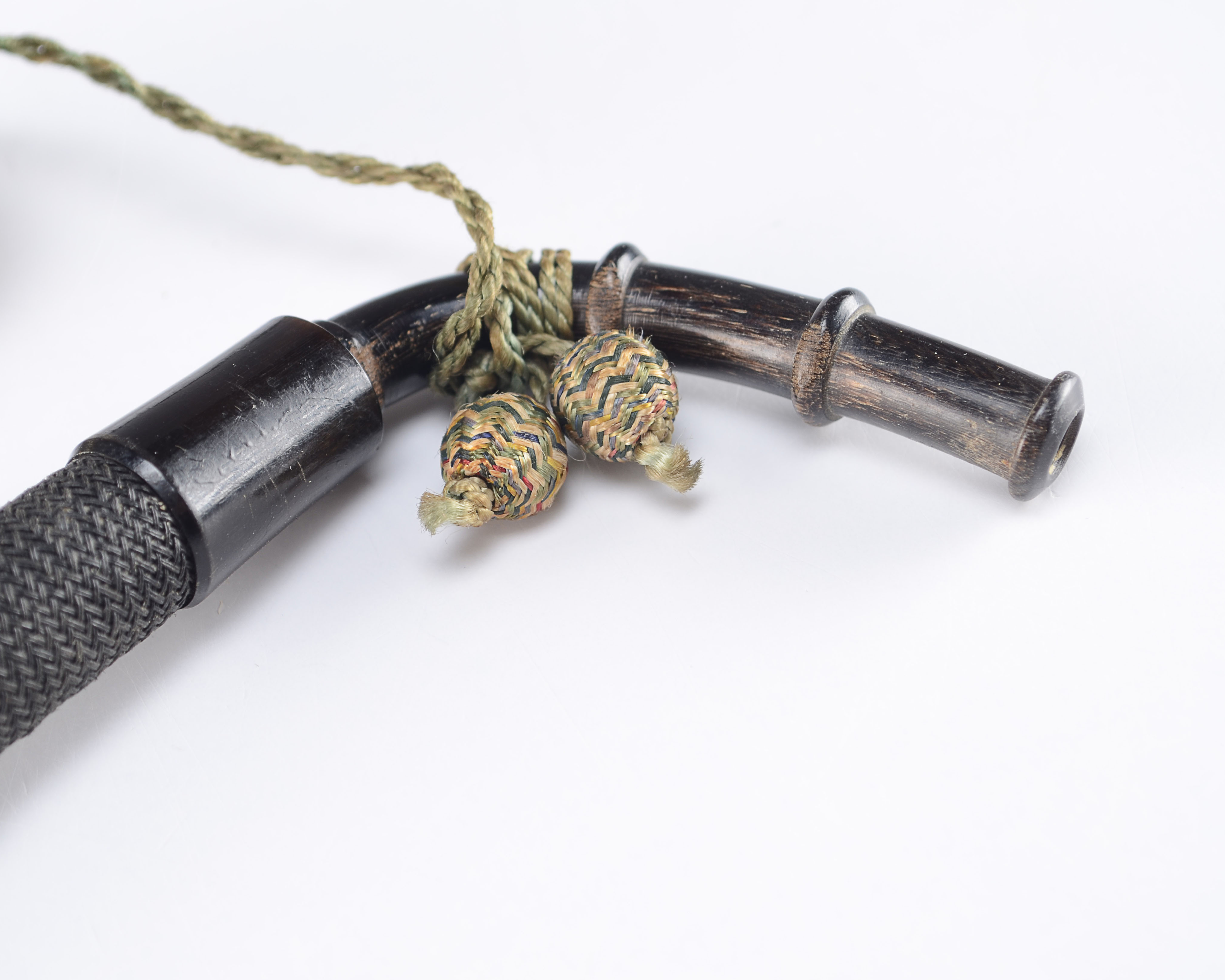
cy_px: 491
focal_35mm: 94
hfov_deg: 20.5
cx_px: 548
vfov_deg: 16.4
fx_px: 3392
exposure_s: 1/80
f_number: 8
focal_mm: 55
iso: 100
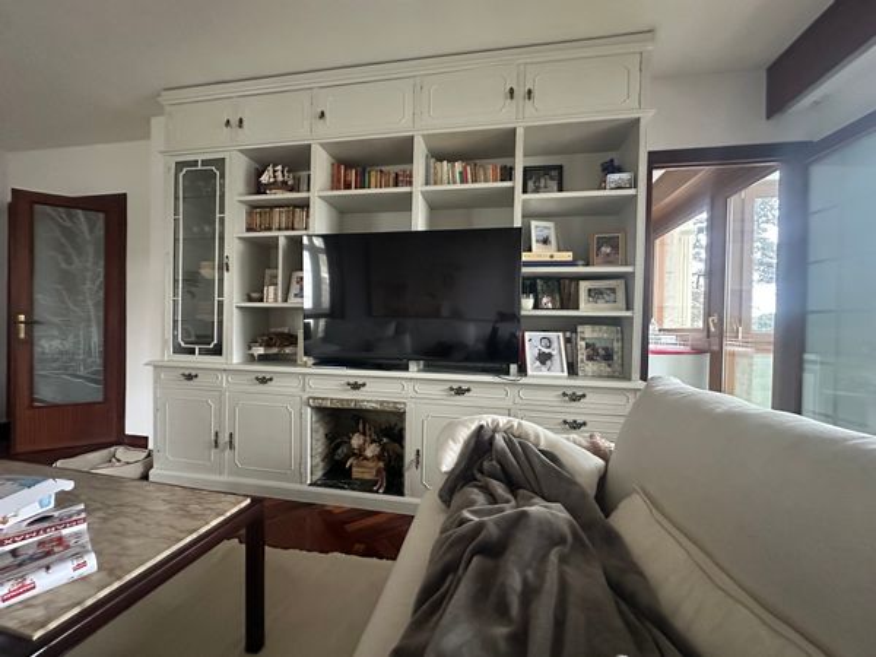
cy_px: 328
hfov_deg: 102.1
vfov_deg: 85.7
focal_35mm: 14
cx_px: 438
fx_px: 354
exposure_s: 1/60
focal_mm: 2.22
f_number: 2.2
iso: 1250
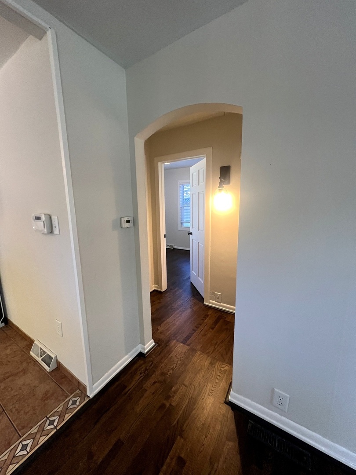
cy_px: 238
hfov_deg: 89.9
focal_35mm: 13
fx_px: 178
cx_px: 178
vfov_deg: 106.2
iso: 200
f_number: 1.8
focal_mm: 1.57
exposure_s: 1/120
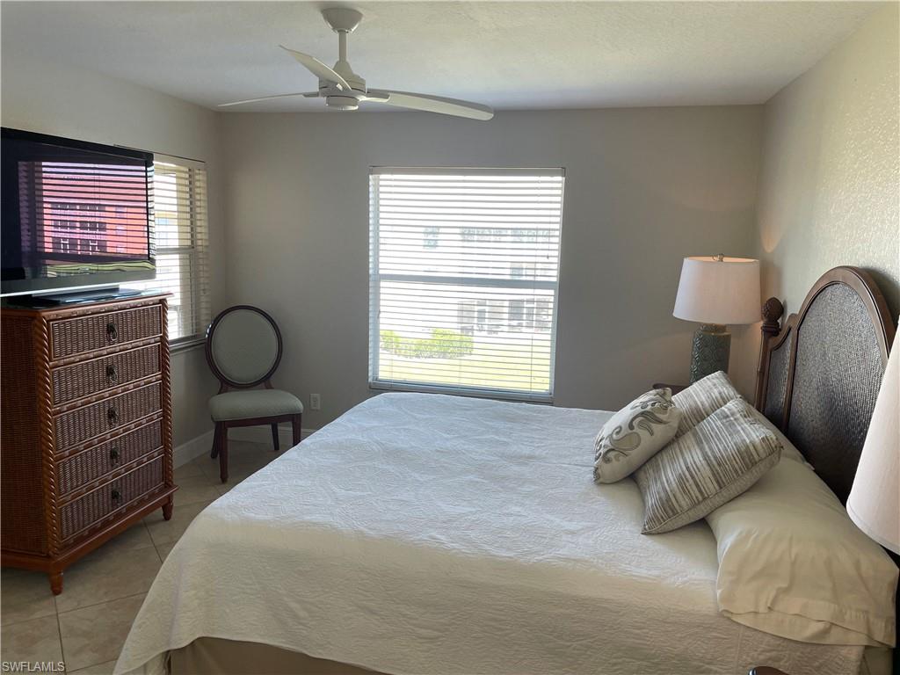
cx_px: 450
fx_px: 676
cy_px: 338
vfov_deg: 53.1
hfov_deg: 67.3
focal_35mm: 26
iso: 50
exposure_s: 1/120
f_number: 1.6
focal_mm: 4.2
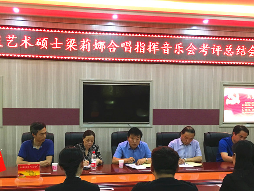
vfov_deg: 35.8
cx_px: 107
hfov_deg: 46.6
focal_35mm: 40
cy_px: 115
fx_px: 294
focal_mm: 4.15
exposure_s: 1/33
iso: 200
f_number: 2.2
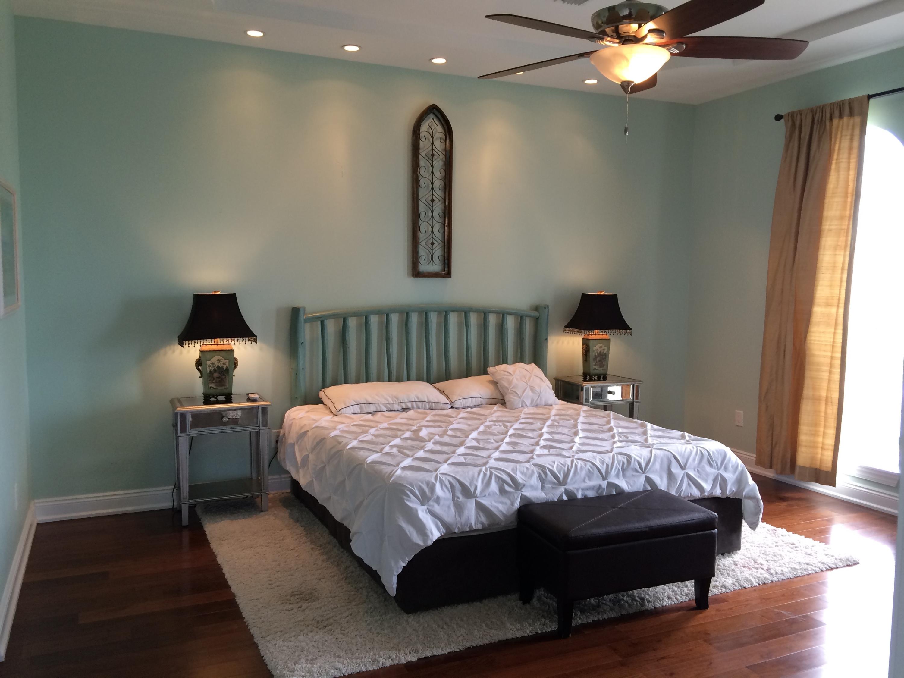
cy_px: 339
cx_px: 452
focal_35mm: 29
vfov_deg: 48.2
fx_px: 757
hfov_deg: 61.7
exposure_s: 1/30
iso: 32
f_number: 2.2
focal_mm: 4.15
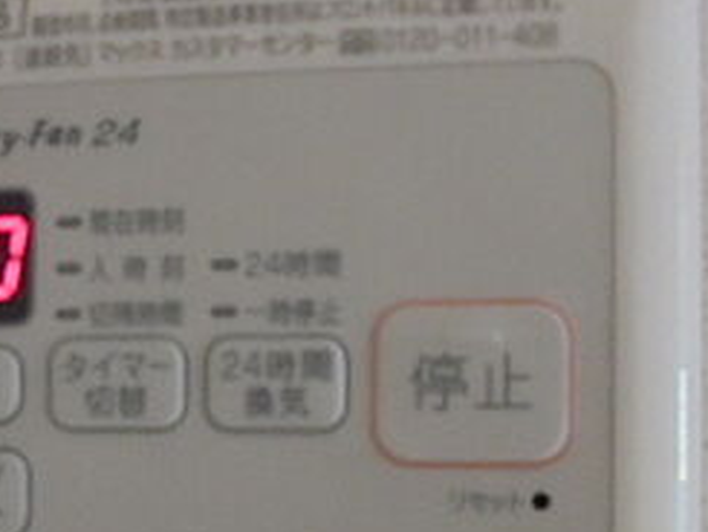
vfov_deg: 21.2
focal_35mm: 68
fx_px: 1391
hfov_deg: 27.8
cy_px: 480
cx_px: 118
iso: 400
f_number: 3.5
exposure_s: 1/13
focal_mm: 4.6
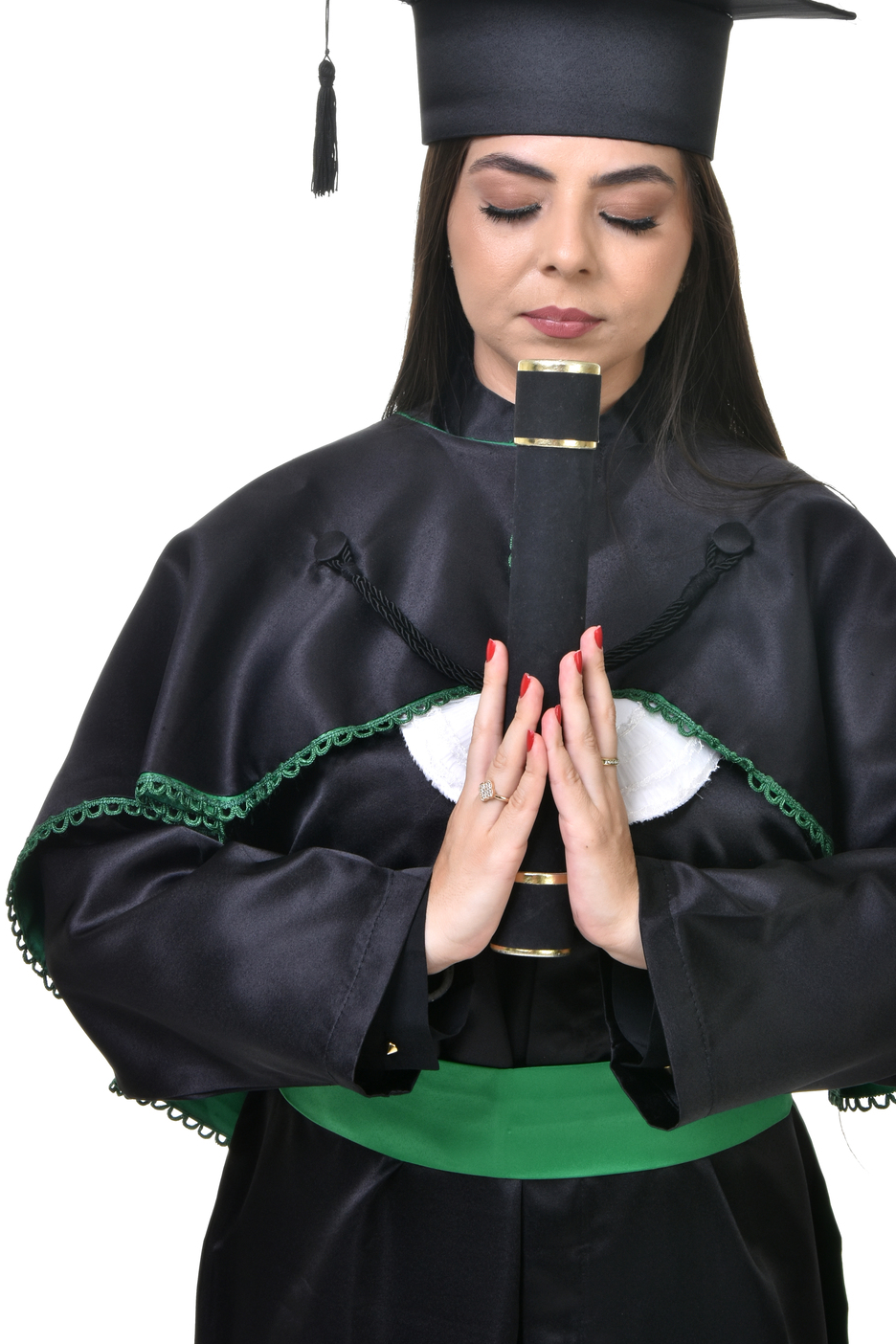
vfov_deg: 20.4
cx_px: 517
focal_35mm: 100
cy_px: 545
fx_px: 3733
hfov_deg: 13.7
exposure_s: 1/250
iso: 250
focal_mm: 52
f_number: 14
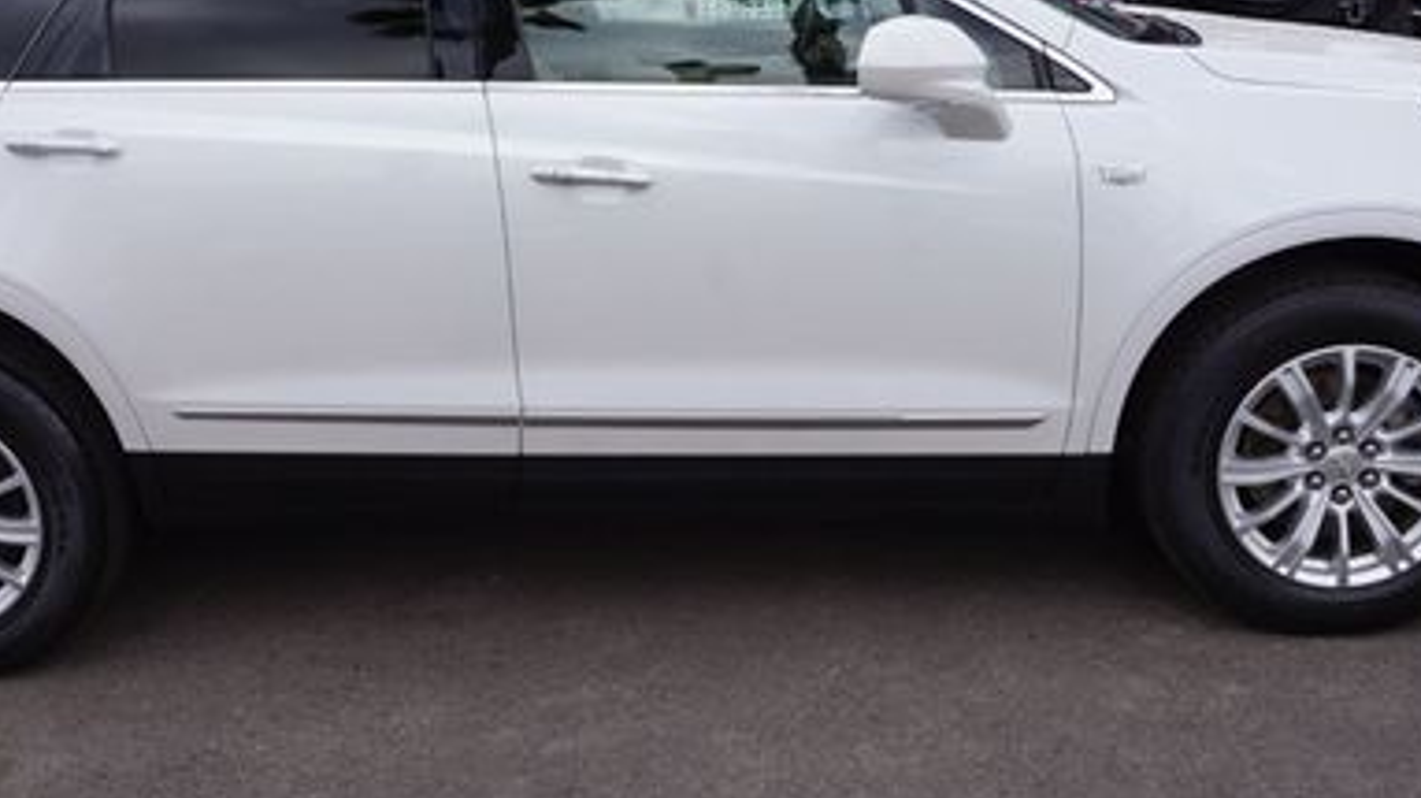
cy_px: 208
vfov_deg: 27.9
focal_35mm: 42
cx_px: 642
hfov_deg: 48.3
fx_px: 1582
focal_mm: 16
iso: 100
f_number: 11
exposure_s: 1/80
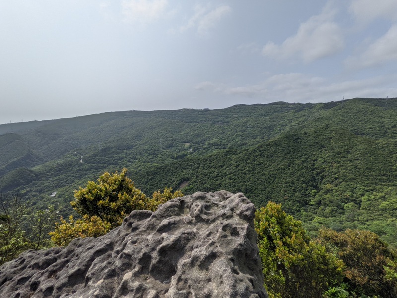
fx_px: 183
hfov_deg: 94.5
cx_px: 198
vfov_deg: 78.1
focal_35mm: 16
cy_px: 149
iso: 37
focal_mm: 2.22
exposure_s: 1/2132
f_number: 2.2
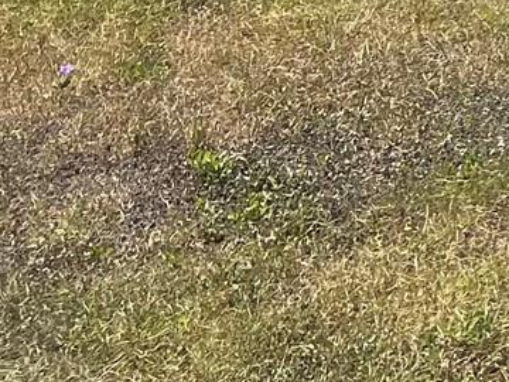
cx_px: 1425
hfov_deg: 10.4
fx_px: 2176
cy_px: -615
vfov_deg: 8.8
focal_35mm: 148
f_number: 1.5
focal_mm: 5.7
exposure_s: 1/6993
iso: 50
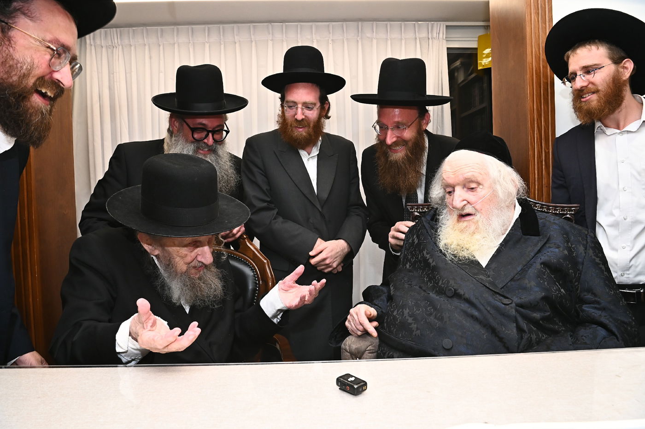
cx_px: 322
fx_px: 483
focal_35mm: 27
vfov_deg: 47.9
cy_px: 214
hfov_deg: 67.4
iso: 1600
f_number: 11
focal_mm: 27
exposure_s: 1/125
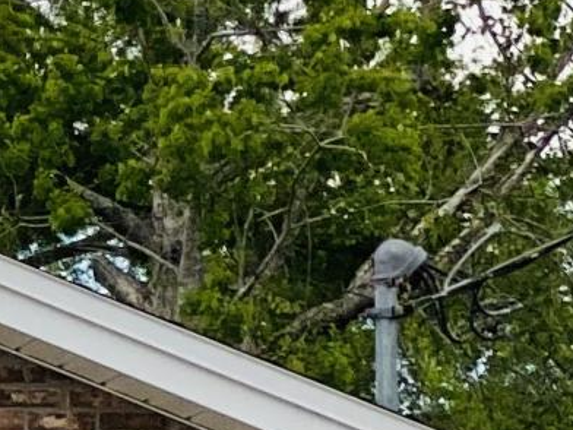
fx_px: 6588
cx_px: -1482
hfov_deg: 4.6
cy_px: 715
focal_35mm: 398
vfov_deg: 3.7
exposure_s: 1/737
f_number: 2
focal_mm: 6
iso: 20
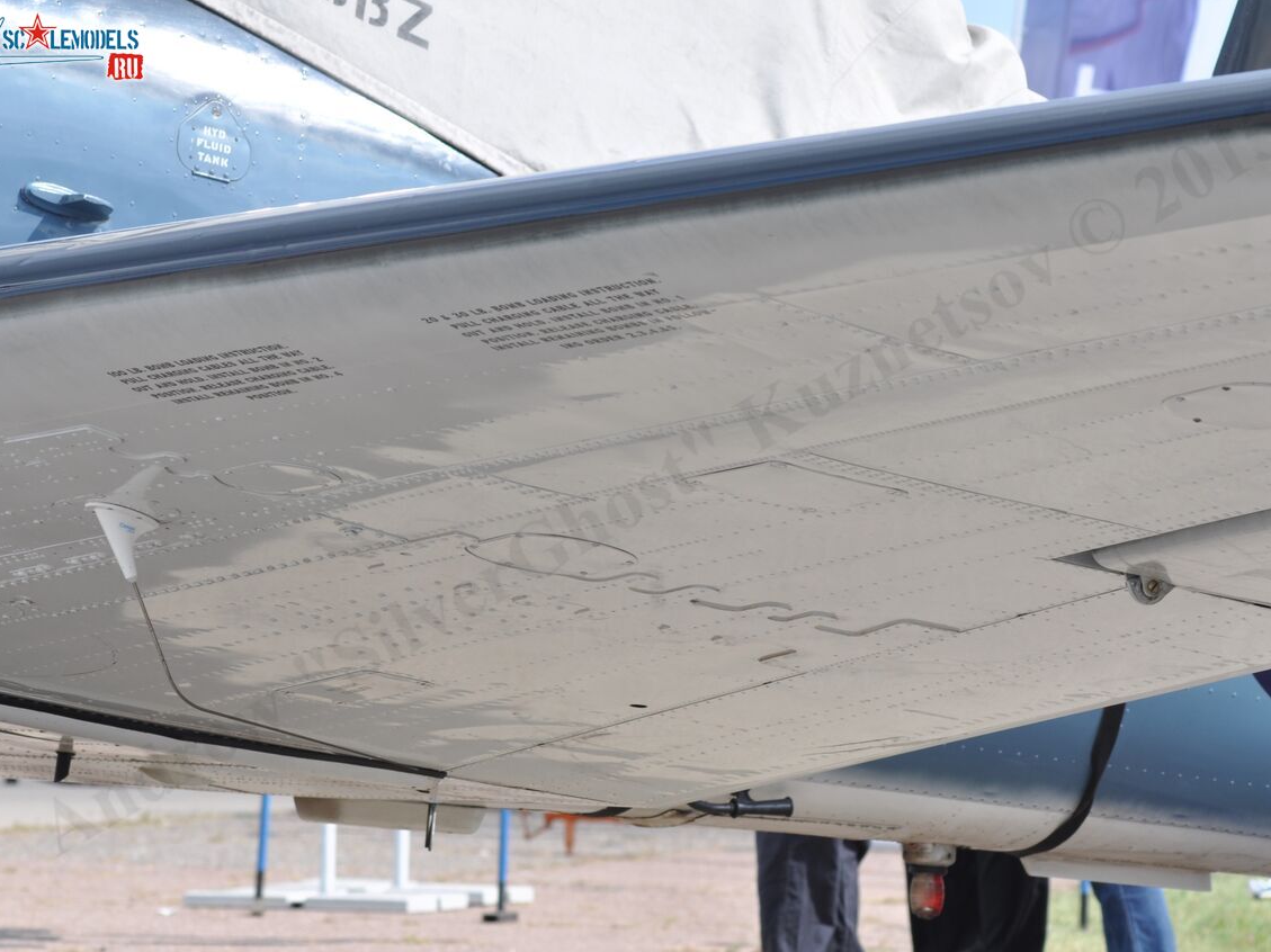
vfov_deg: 6.7
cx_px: 660
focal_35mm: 221
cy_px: 476
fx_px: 8095
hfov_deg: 9.0
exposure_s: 1/250
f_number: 8
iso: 200
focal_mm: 135
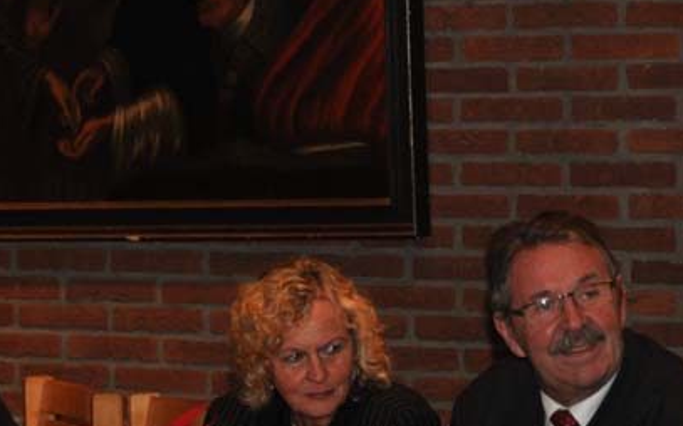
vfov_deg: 5.3
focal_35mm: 246
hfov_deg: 8.5
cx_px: 210
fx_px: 4577
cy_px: 373
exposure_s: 1/60
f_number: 5
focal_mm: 82
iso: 800
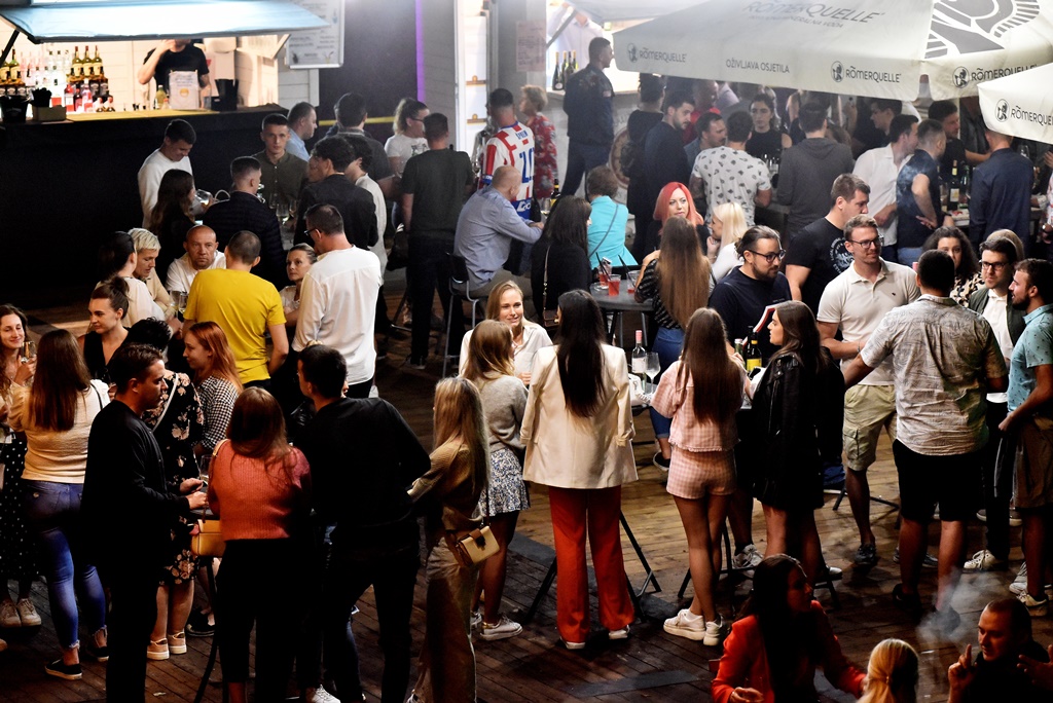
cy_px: 352
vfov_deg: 12.5
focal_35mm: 110
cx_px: 526
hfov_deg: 18.6
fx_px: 3219
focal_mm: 110
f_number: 4.5
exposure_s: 1/50
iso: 5000
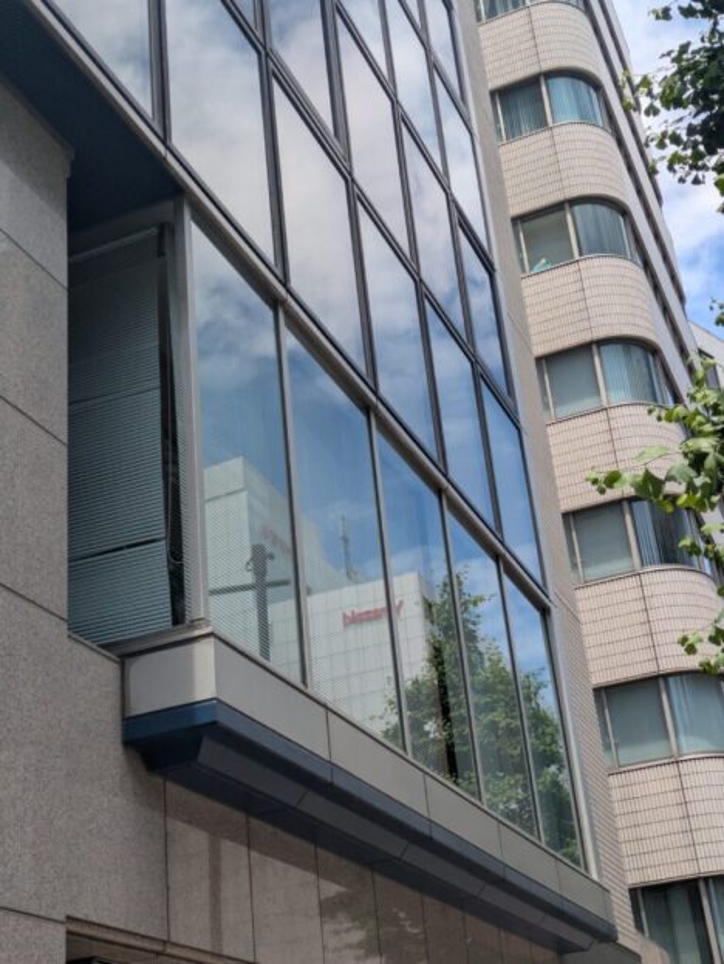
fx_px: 1421
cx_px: 362
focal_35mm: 51
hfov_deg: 28.6
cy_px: 482
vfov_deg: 37.5
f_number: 1.89
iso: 33
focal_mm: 5.43
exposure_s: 1/1196
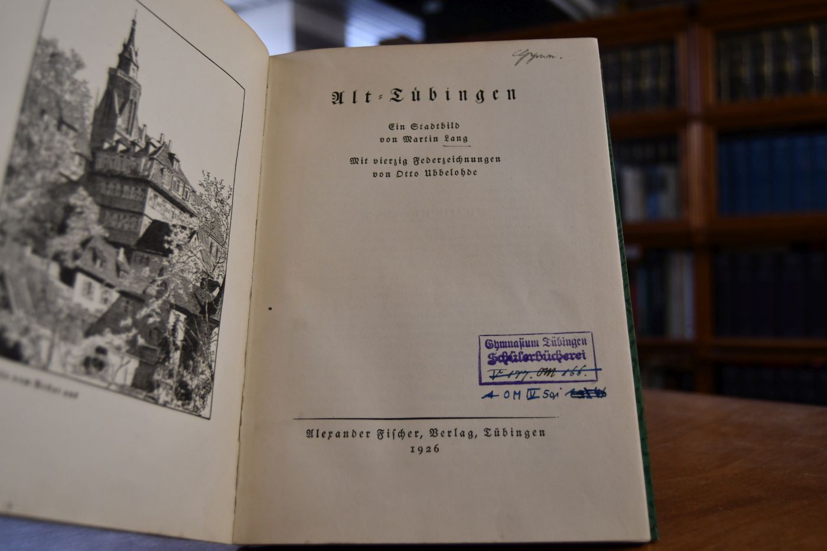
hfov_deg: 53.1
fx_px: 827
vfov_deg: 36.9
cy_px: 276
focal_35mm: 36
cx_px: 414
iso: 800
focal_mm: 24
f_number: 3.8
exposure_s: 1/200
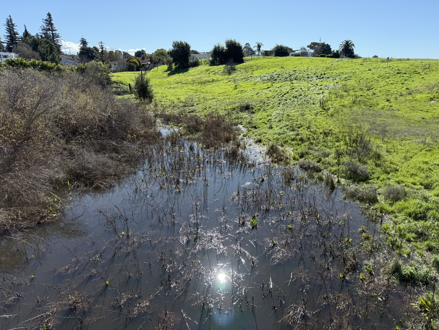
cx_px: 220
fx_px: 304
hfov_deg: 71.6
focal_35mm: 24
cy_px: 165
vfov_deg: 56.8
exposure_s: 1/2801
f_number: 1.78
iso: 80
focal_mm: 6.76
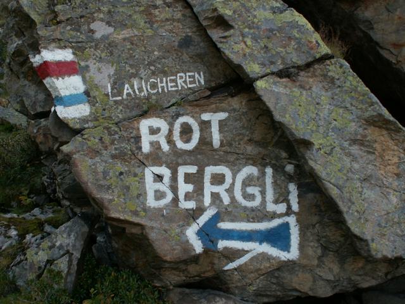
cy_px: 152
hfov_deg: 38.2
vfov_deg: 29.1
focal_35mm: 50
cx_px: 202
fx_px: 585
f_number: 3.5
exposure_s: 1/50
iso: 50
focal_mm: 8.29
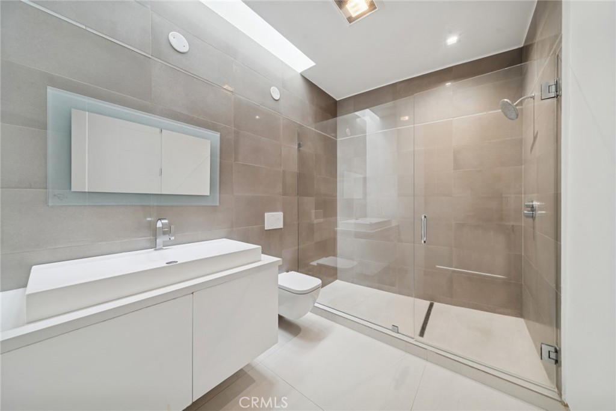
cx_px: 308
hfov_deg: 112.6
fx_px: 205
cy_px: 206
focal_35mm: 12
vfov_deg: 90.0
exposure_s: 1/2
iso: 100
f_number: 8
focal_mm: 12
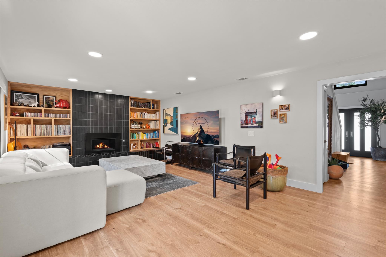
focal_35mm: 16
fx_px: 172
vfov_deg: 73.7
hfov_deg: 96.7
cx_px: 193
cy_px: 128
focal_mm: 16
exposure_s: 1
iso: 100
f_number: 8
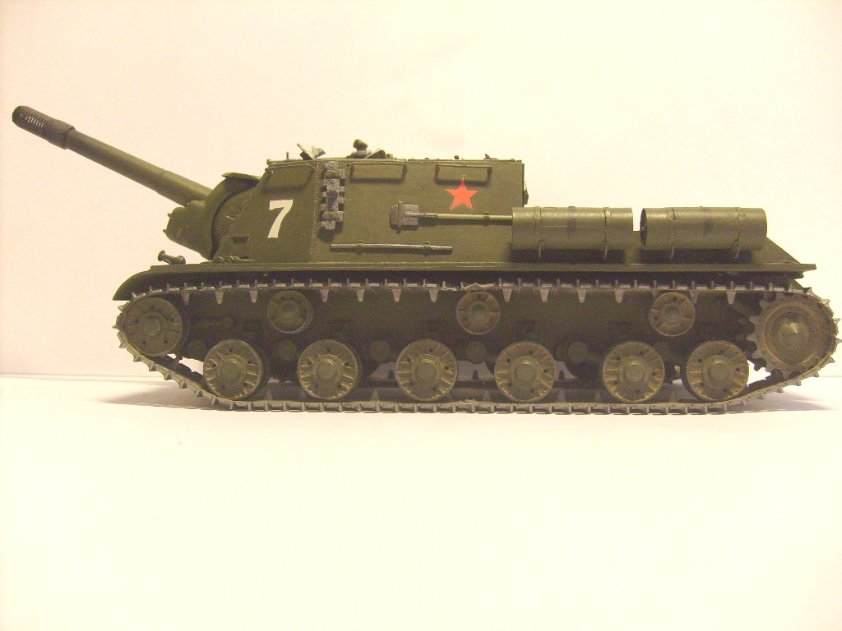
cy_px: 316
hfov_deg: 52.6
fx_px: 851
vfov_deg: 40.7
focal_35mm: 35
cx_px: 421
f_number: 2.8
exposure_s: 1/45
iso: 120
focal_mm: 5.8
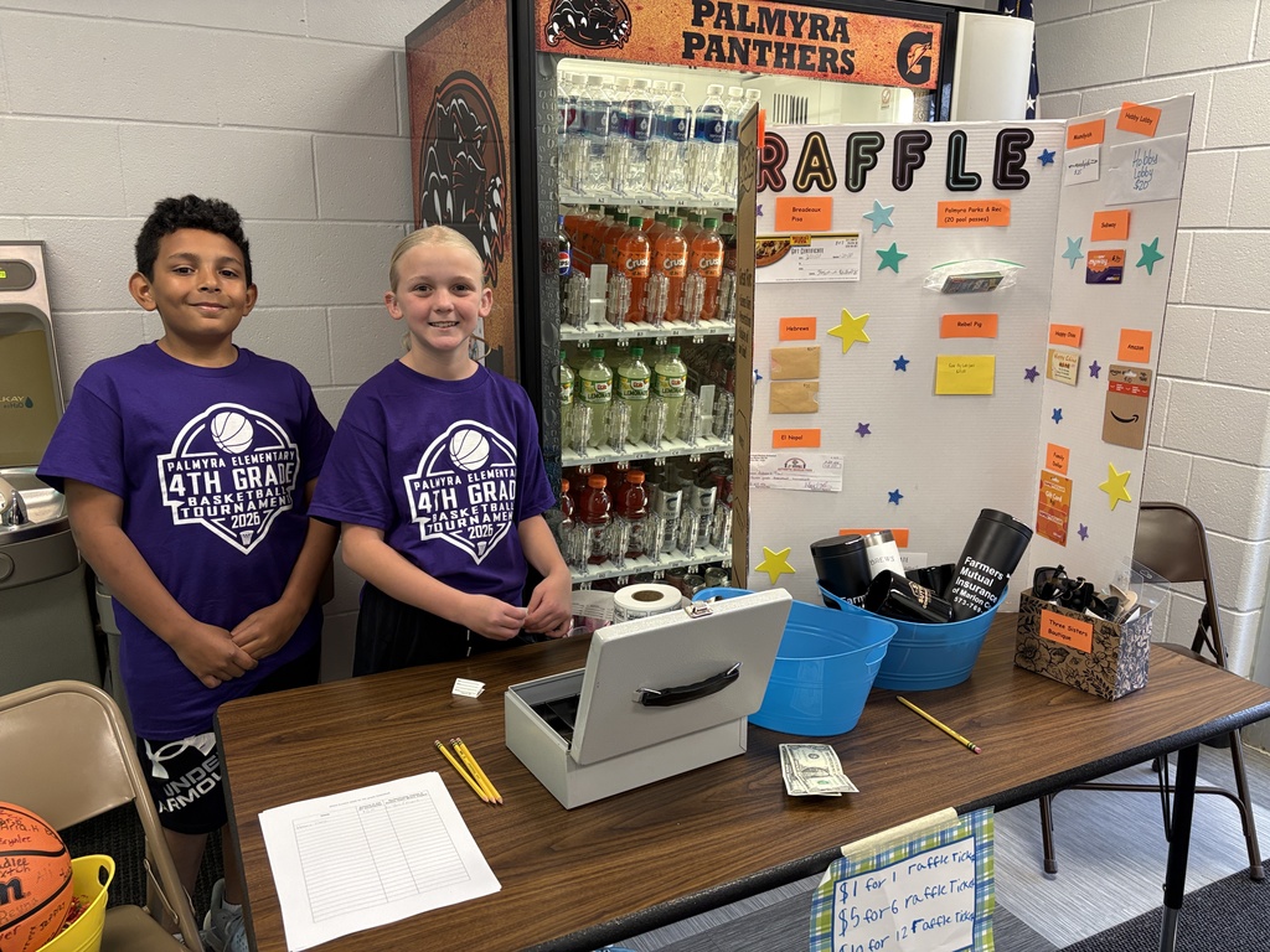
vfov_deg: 53.1
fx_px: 954
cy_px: 476
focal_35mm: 26
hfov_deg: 67.3
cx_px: 635
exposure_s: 1/60
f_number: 1.6
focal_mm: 5.96
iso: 160
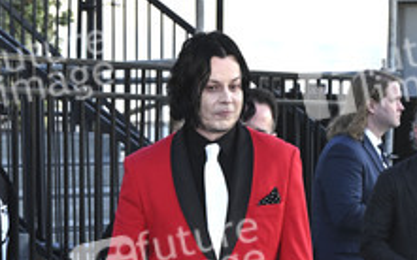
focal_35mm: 118
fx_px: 1341
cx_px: 223
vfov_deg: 10.8
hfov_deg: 17.7
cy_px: 358
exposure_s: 1/320
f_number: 6.3
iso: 640
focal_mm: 64
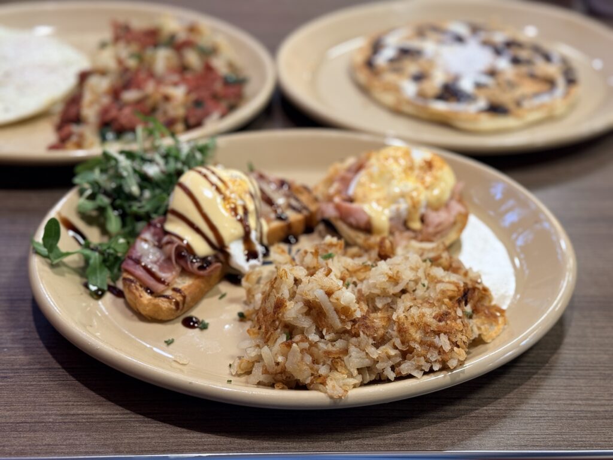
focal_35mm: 48
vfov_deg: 30.3
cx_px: 306
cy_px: 230
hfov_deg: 39.7
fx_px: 850
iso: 80
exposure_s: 1/60
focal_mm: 6.76
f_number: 1.78
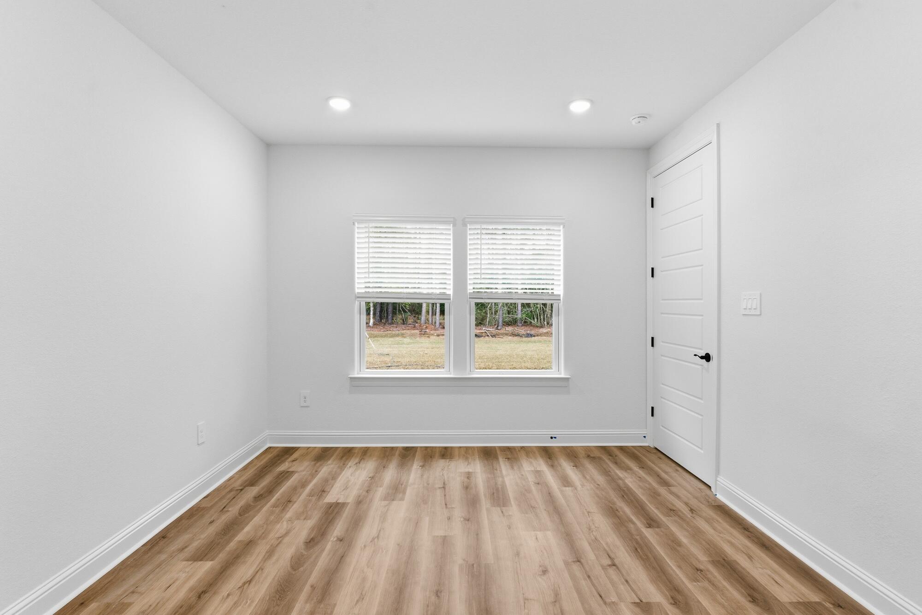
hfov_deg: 93.3
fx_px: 435
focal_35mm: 17
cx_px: 461
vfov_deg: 70.5
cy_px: 308
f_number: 8
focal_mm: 17
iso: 500
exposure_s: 1/160
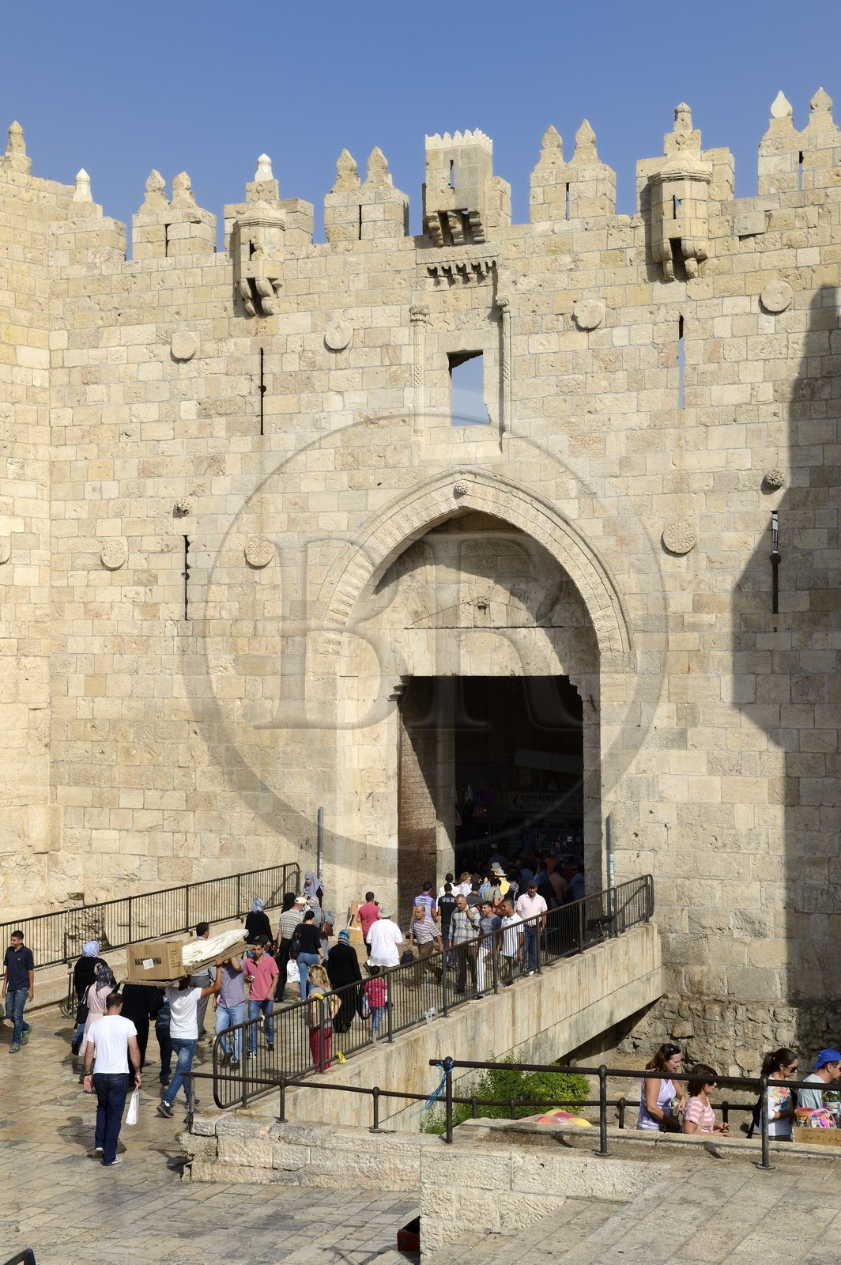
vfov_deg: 39.6
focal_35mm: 50
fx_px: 1755
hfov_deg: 26.9
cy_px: 632
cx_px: 420
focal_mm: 50
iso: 200
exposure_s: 1/320
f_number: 13
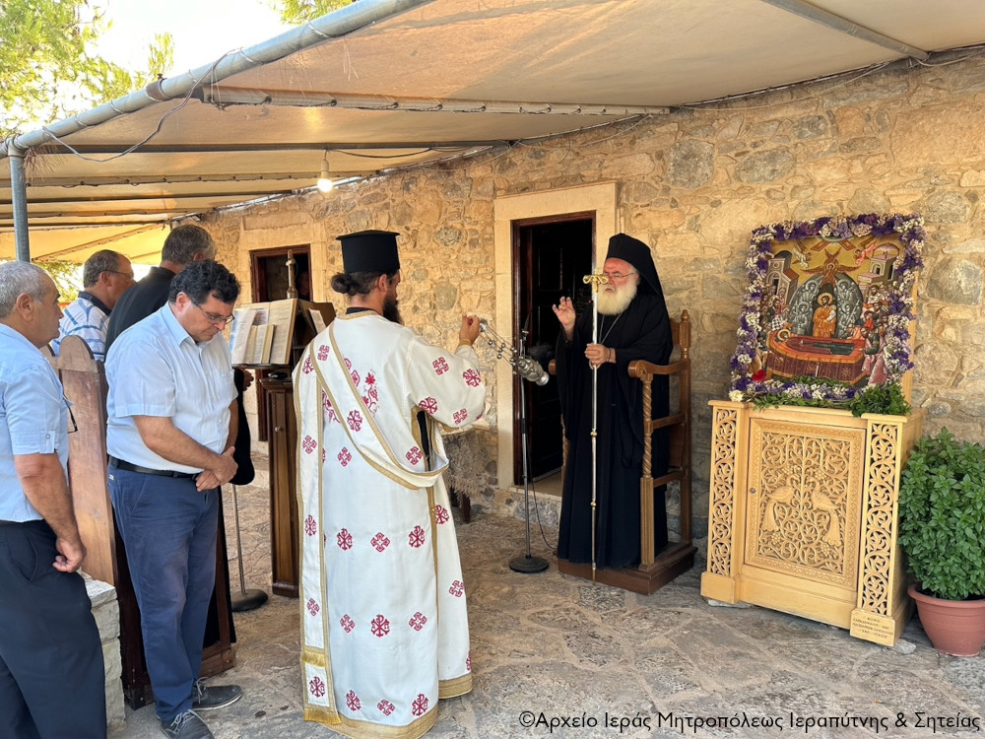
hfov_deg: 71.6
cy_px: 370
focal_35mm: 24
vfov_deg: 56.8
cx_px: 492
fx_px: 683
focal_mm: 6.86
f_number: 1.78
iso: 125
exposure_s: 1/121
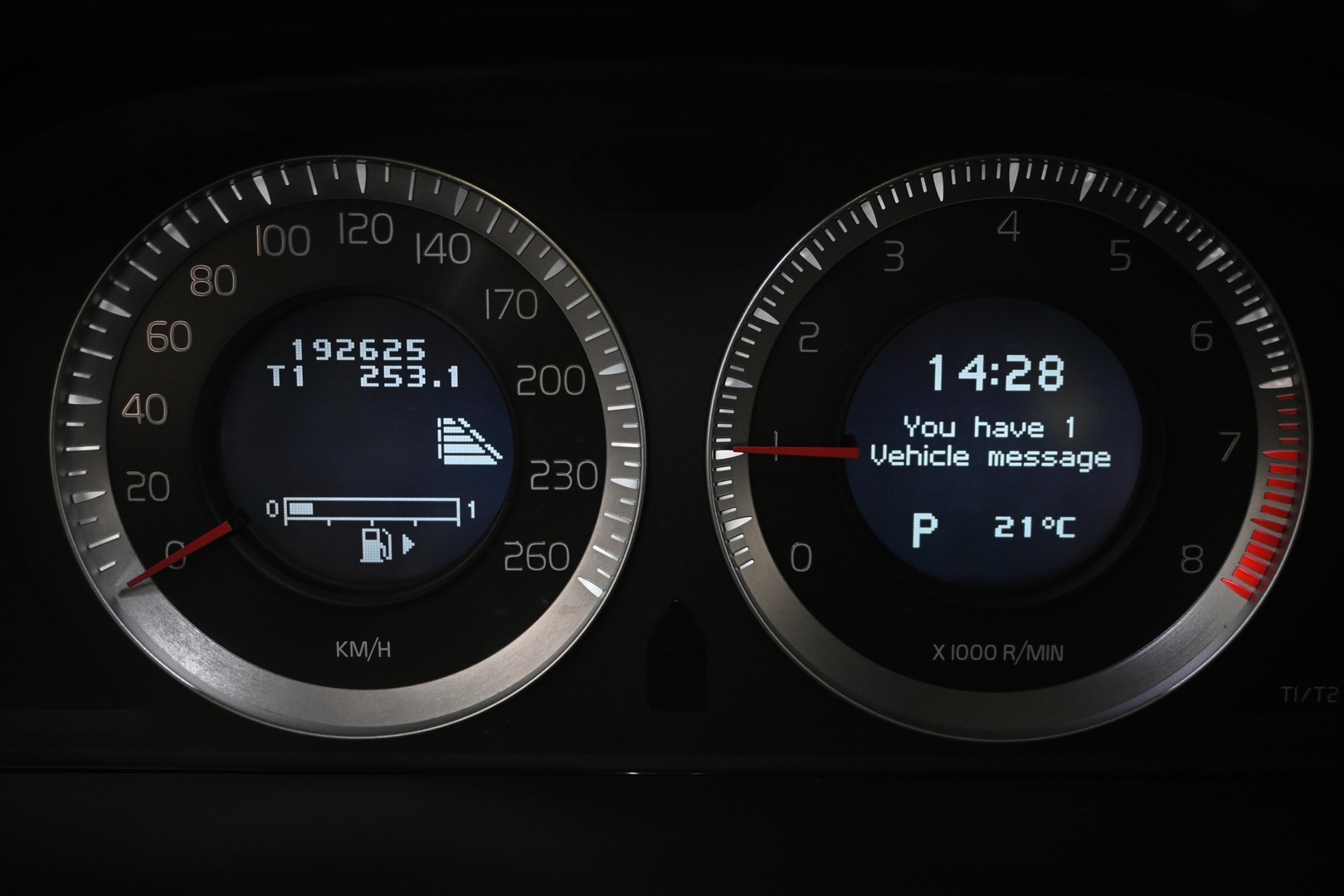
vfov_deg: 33.6
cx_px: 672
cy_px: 448
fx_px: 1484
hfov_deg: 48.7
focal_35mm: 40
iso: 1600
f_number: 4.5
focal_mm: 26.5
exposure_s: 1/25
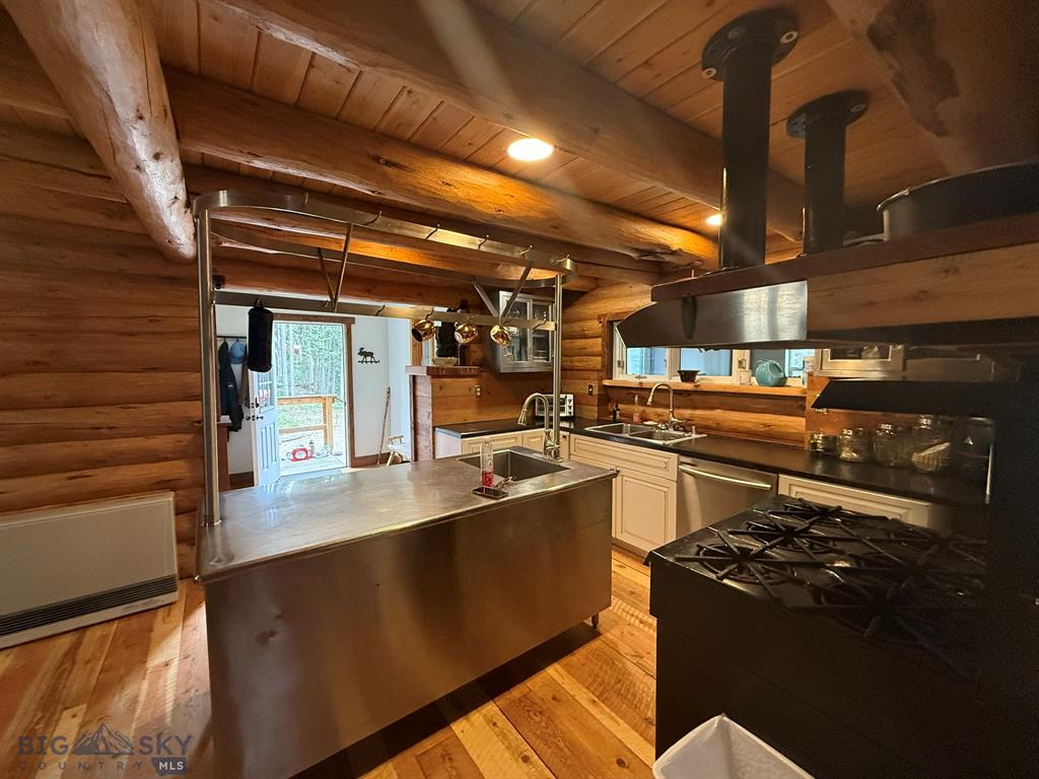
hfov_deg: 102.1
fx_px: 420
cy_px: 390
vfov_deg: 85.7
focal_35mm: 14
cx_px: 520
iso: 500
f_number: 2.2
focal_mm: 2.22
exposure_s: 1/120
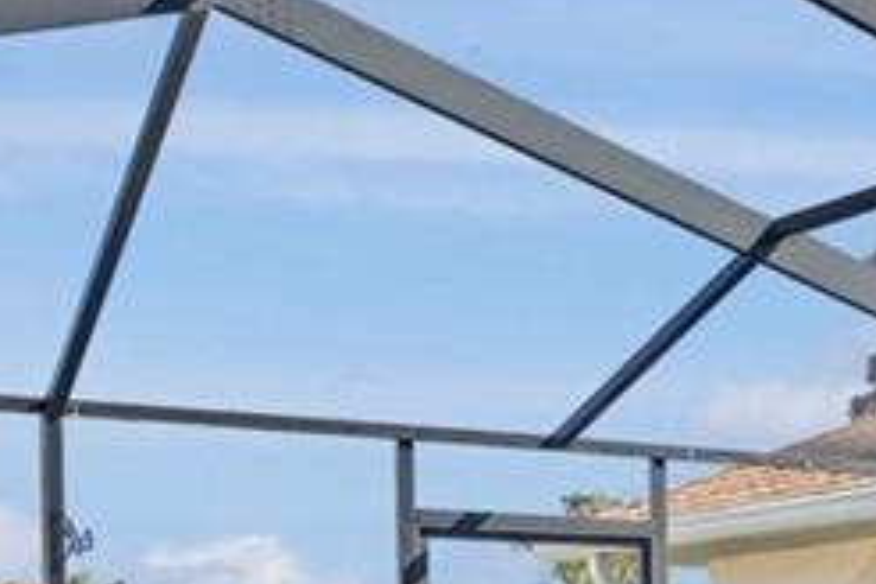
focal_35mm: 104
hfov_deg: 15.5
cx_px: 1763
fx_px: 2530
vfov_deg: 12.6
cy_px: 837
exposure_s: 1/125
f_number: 8
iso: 400
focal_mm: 16
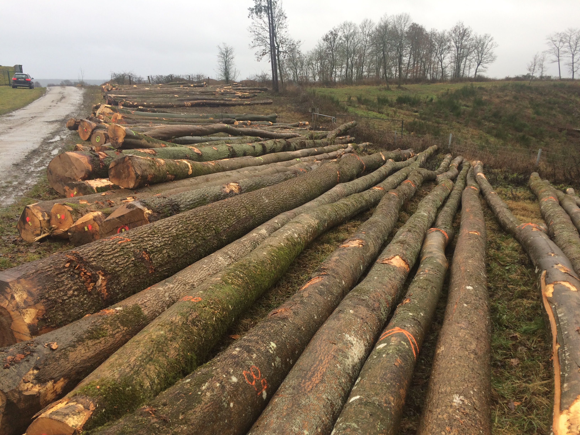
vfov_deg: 48.2
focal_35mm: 29
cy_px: 218
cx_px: 290
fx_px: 486
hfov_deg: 61.7
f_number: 2.2
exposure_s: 1/163
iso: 32
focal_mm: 4.15
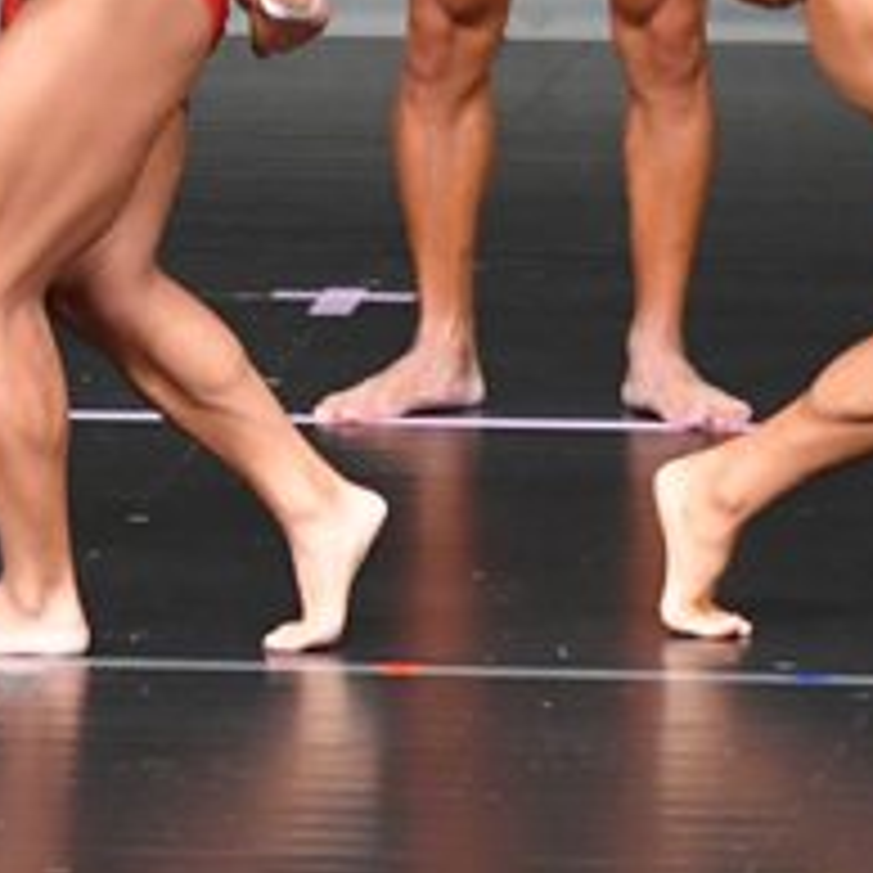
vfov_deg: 1.8
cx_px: 20
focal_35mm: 967
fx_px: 27591
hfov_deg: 1.8
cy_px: -4
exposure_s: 1/400
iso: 5000
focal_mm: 190
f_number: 5.6
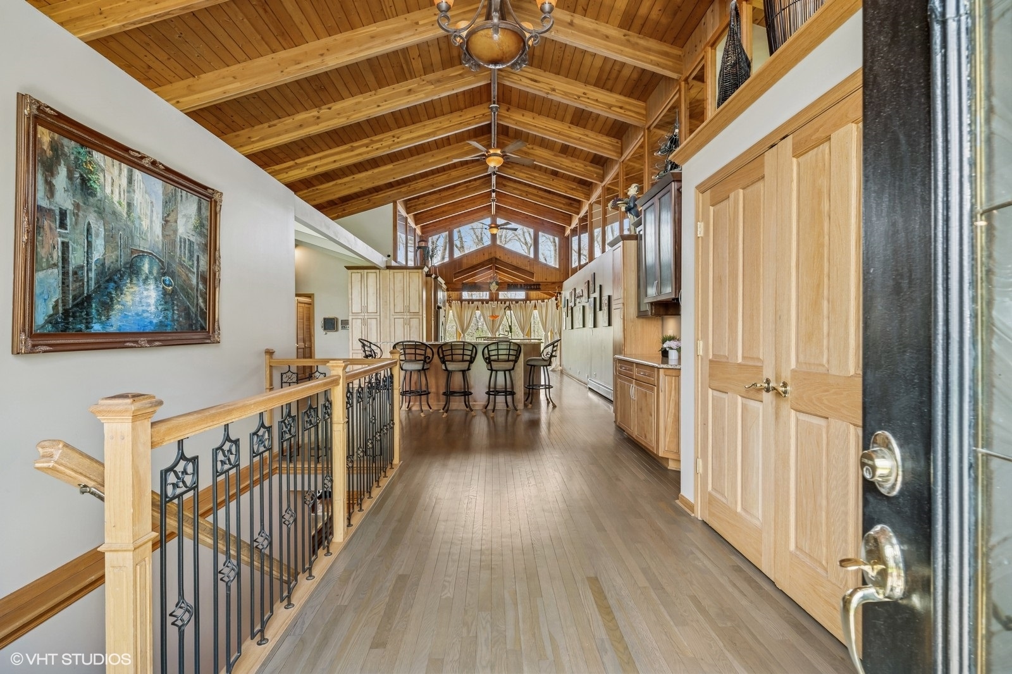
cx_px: 506
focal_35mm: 16
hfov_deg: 96.7
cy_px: 337
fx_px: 450
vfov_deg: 73.7
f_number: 9.5
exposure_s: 1/15
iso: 200
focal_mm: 16
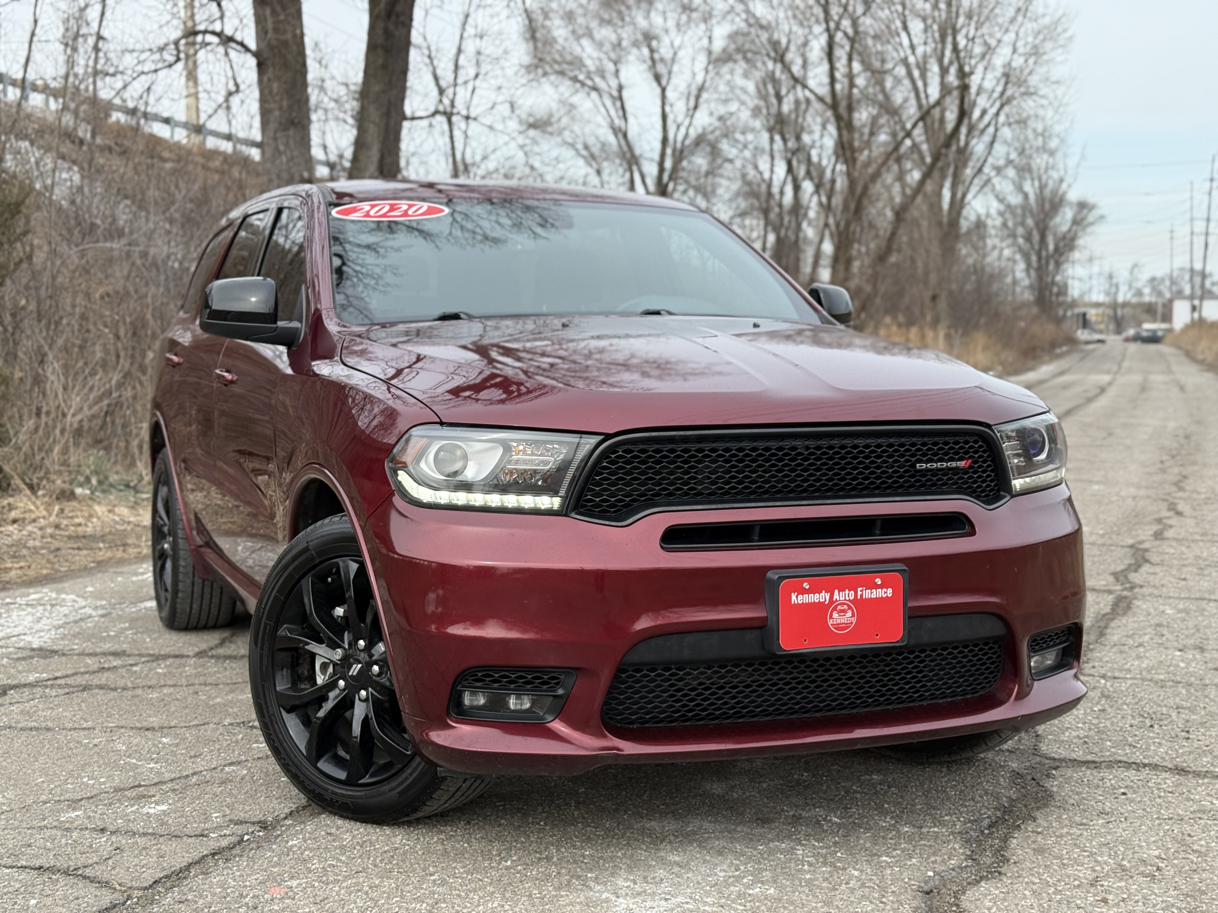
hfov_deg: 39.7
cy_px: 456
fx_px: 1689
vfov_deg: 30.3
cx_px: 609
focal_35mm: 48
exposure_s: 1/1678
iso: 100
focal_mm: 6.76
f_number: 1.78
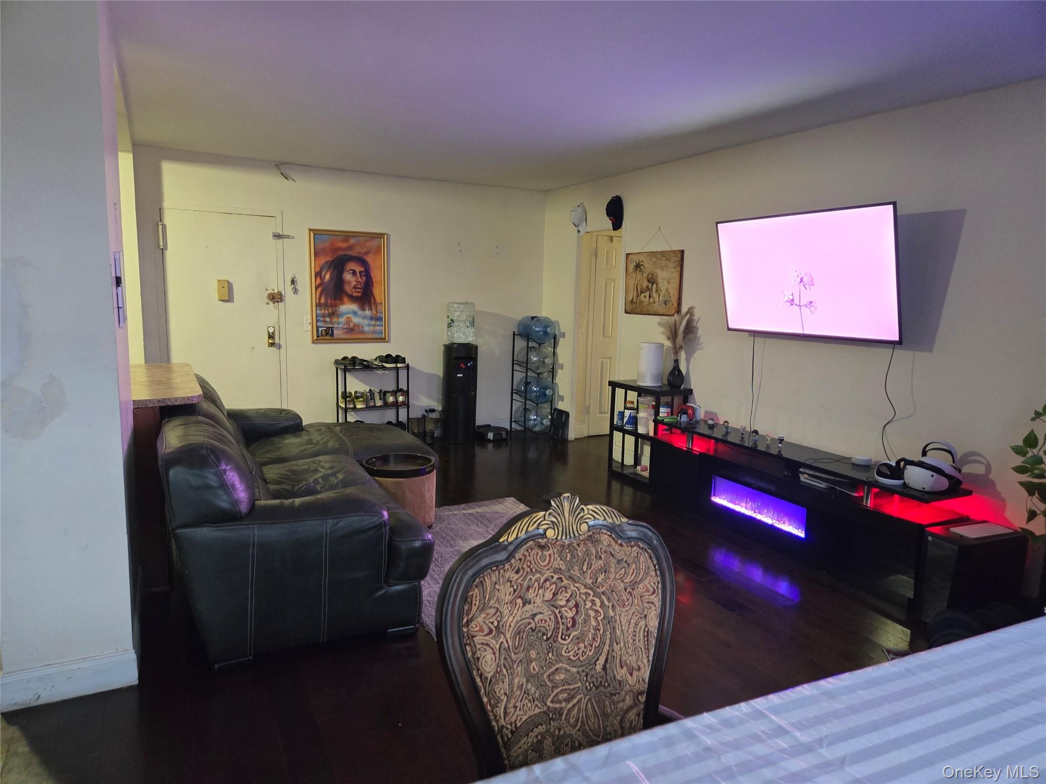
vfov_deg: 58.9
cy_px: 392
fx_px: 695
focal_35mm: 23
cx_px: 523
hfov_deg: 73.9
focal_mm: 5.4
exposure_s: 1/42
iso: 1250
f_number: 1.8
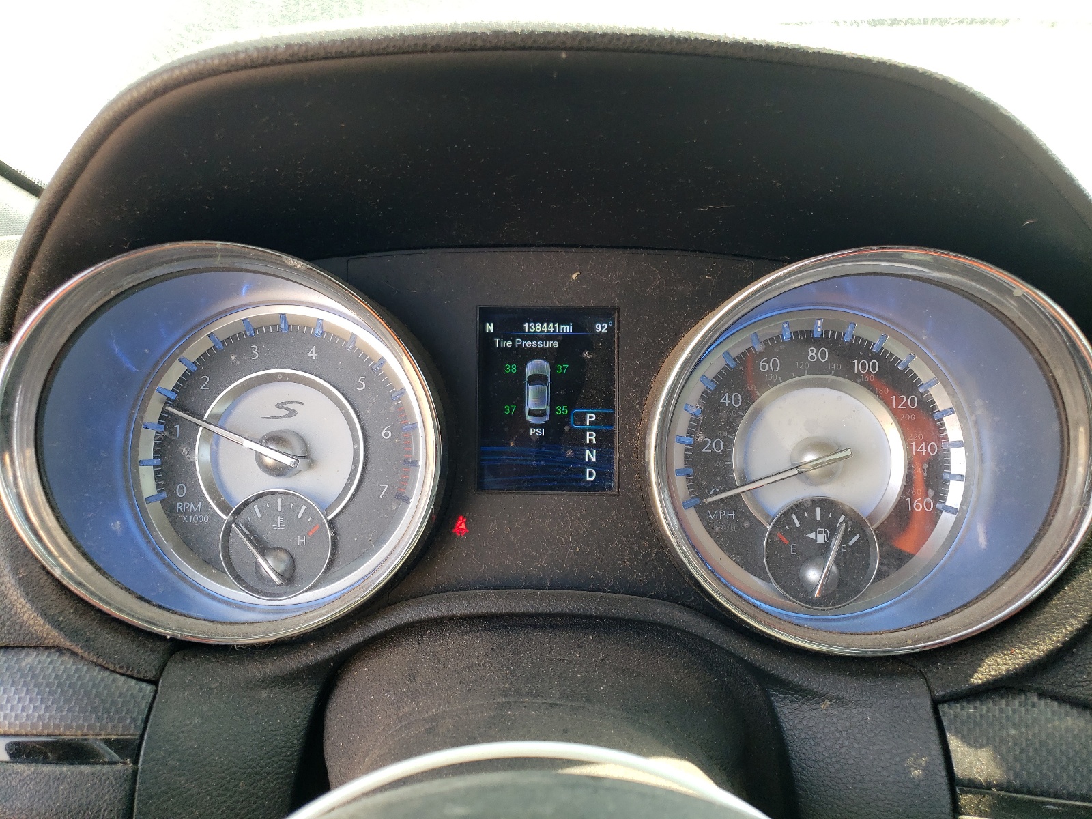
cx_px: 546
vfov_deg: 53.1
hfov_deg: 67.3
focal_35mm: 26
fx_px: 820
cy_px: 410
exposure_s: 1/182
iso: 50
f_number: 1.5
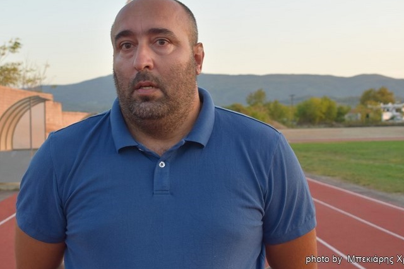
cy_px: 105
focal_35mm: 60
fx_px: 673
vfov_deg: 22.6
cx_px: 189
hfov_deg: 33.4
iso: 400
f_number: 6.3
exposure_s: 1/160
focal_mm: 32
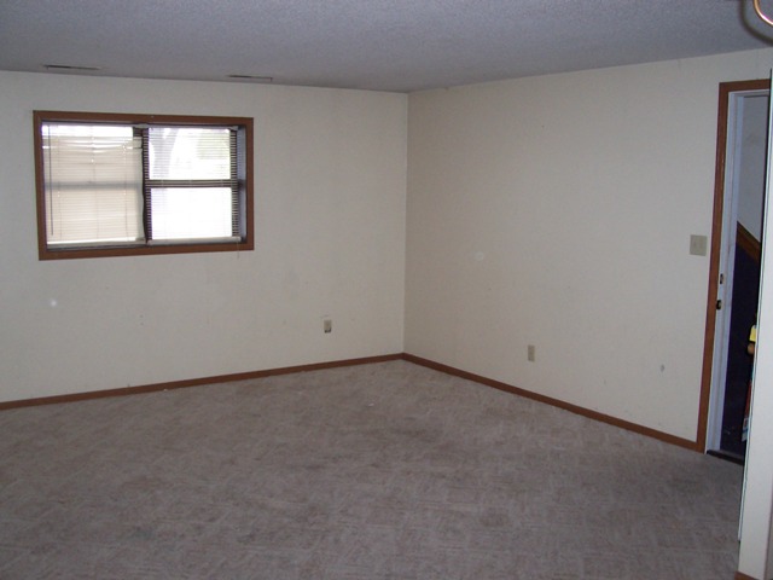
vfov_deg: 38.7
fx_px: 826
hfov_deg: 50.1
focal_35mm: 37
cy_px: 290
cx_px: 386
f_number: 2.8
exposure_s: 1/60
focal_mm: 5.6
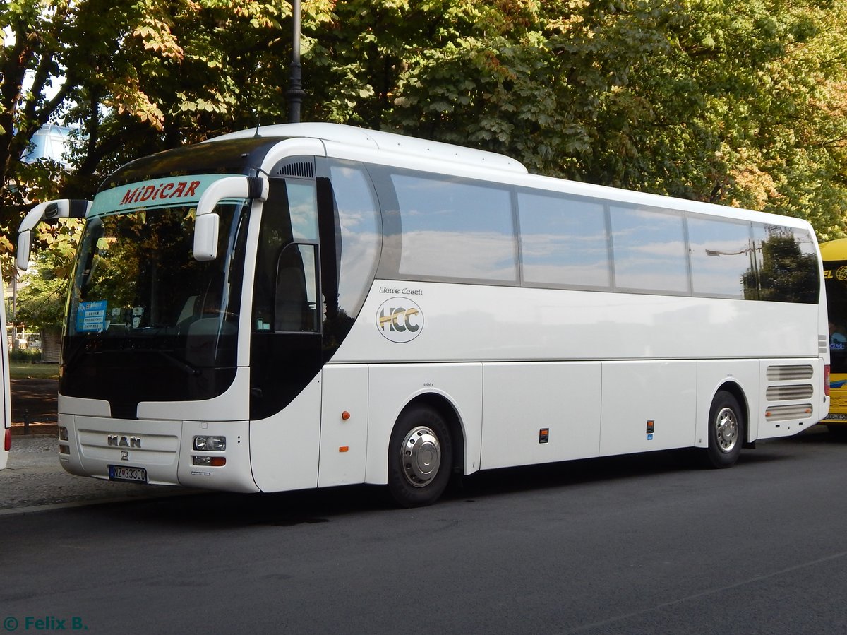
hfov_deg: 43.9
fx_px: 1052
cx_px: 424
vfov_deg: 33.6
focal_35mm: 43
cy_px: 318
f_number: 3.6
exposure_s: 1/400
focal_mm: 7.7
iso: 125
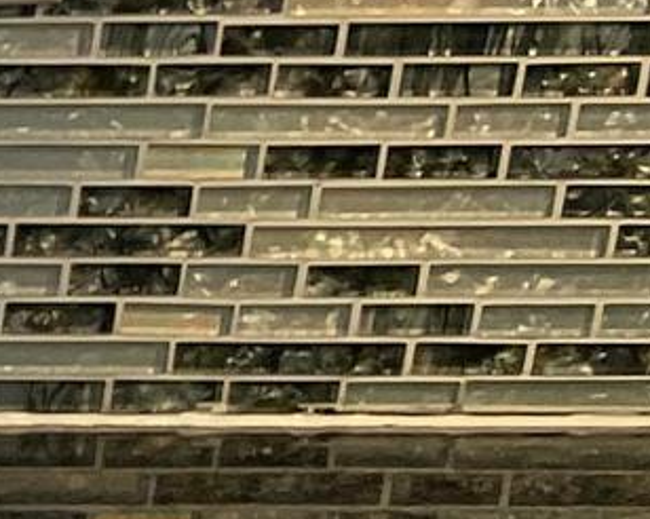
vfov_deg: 8.9
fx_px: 3249
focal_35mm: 169
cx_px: -1498
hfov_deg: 8.7
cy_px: 781
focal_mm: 4.25
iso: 80
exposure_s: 1/120
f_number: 1.8
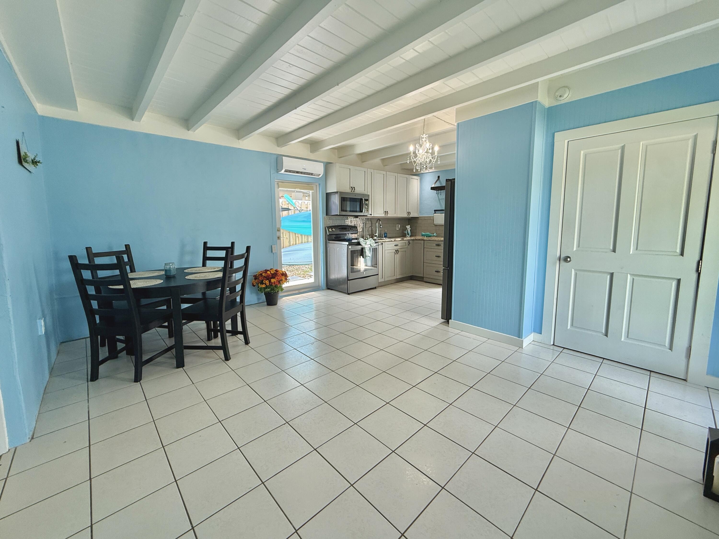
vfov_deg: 85.7
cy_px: 270
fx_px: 291
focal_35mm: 14
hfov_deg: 102.1
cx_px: 360
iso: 100
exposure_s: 1/99
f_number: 2.2
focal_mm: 2.22
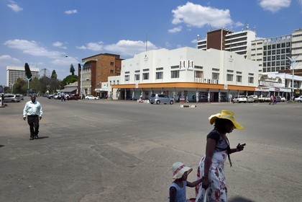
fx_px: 226
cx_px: 151
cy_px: 101
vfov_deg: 47.9
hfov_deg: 67.4
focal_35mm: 27
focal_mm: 27
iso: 400
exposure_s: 1/400
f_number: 16
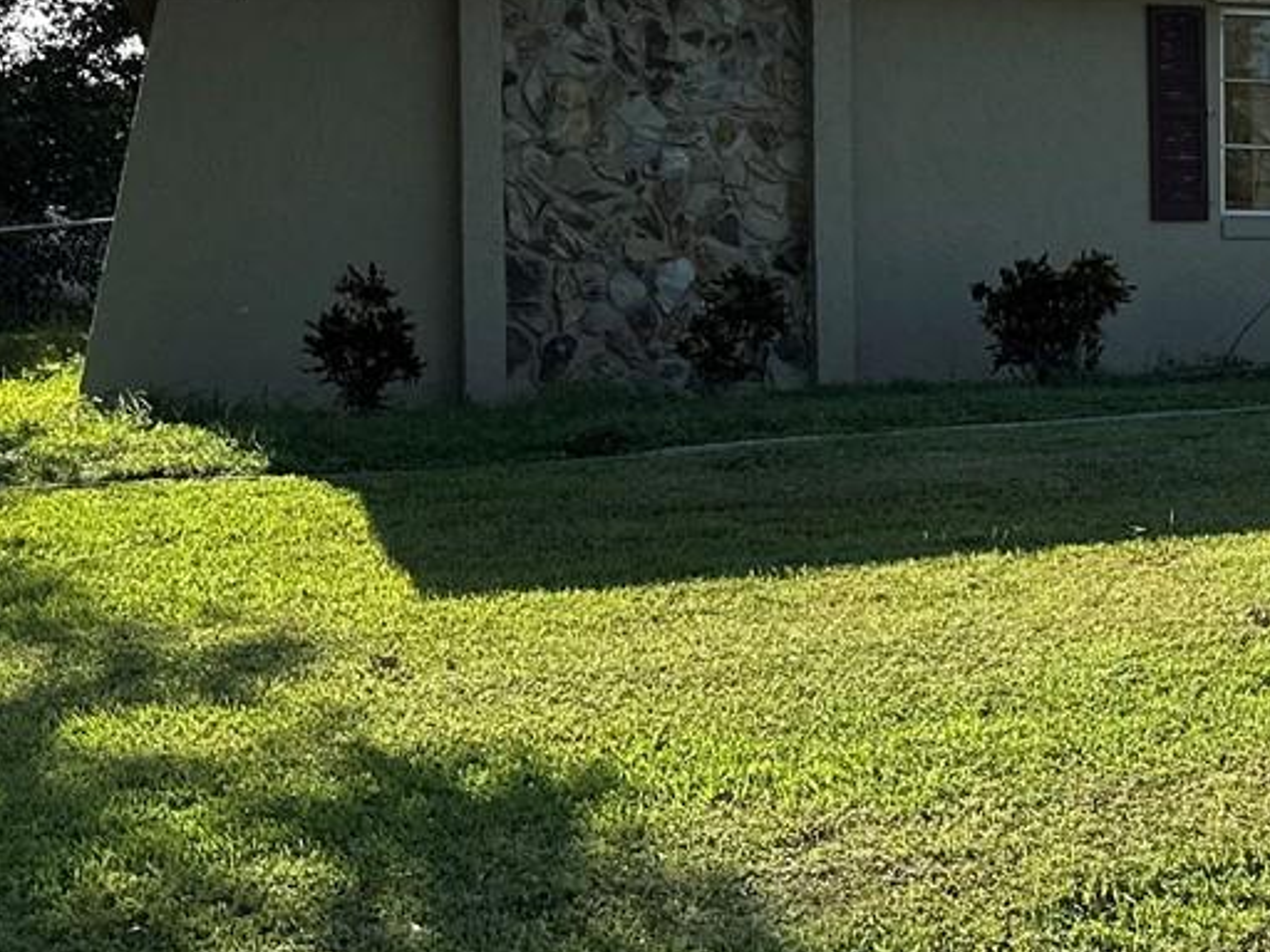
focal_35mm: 75
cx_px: 1538
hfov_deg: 23.6
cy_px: 359
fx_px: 2752
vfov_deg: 19.6
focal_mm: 6.86
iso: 80
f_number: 1.78
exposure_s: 1/4762
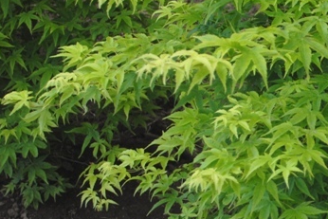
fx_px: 1417
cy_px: 87
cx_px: 375
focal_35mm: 155
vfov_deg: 8.8
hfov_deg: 12.9
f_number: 5
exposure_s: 1/200
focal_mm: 35
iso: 200
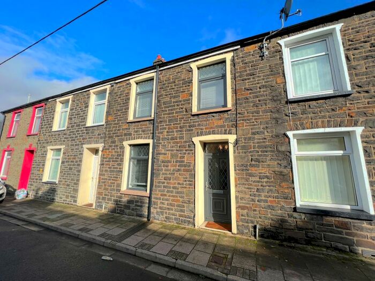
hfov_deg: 106.2
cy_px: 140
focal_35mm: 13
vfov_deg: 89.9
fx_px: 141
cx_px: 188
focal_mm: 1.57
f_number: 1.8
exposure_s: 1/1845
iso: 32
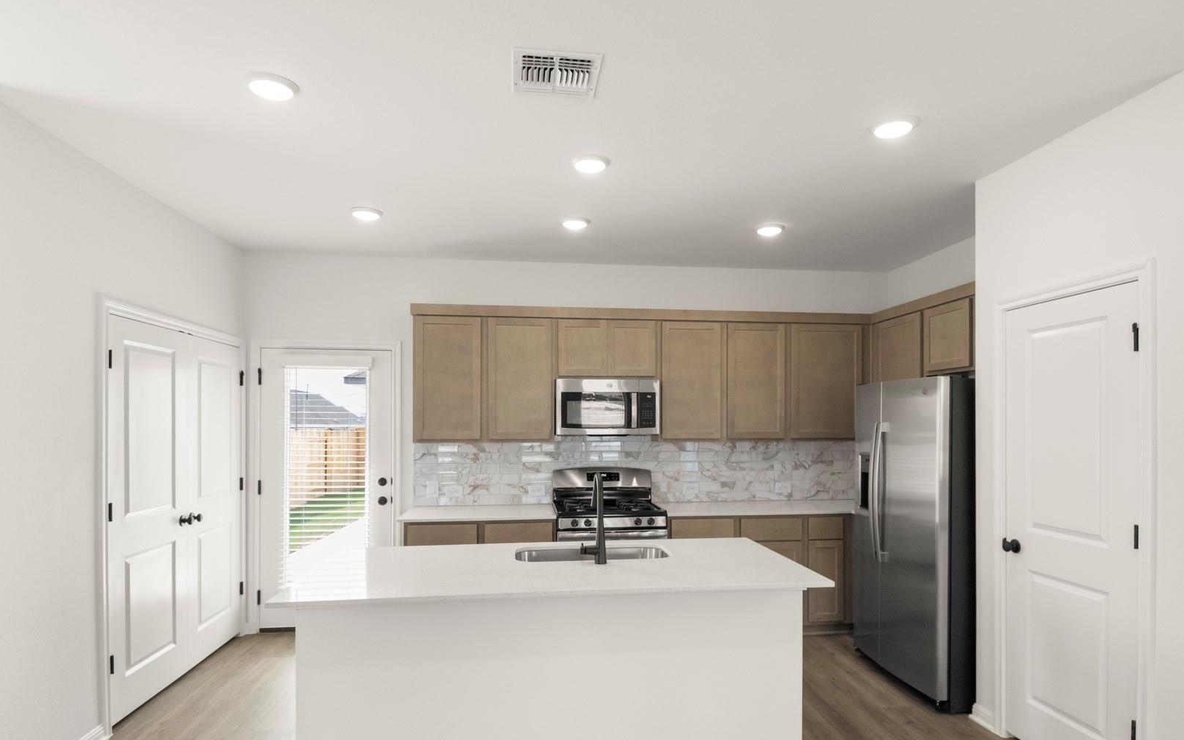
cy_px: 395
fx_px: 1194
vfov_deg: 34.4
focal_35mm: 37
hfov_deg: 52.7
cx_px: 590
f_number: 8
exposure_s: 1/60
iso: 400
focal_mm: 24
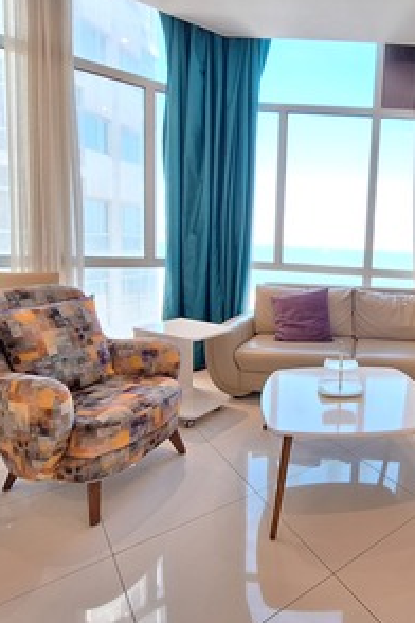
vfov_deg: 81.0
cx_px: 359
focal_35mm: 21
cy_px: 283
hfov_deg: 53.5
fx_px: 363
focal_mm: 1.74
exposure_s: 1/50
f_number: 2.2
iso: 200
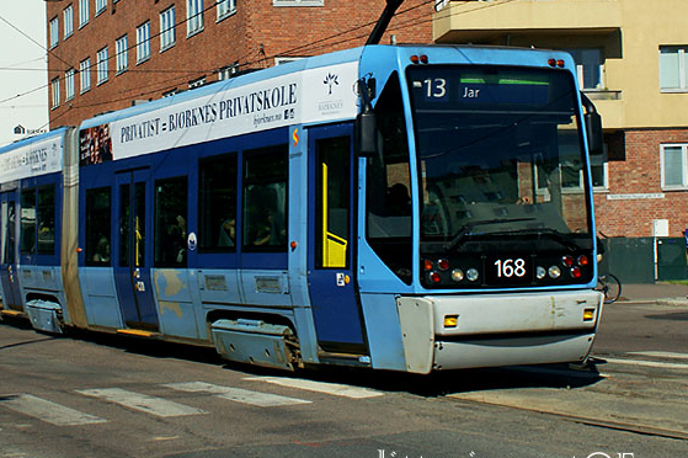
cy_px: 84
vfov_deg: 17.5
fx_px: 1471
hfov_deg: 26.2
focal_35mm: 77
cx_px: 254
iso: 200
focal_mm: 28
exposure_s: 1/640
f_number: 9
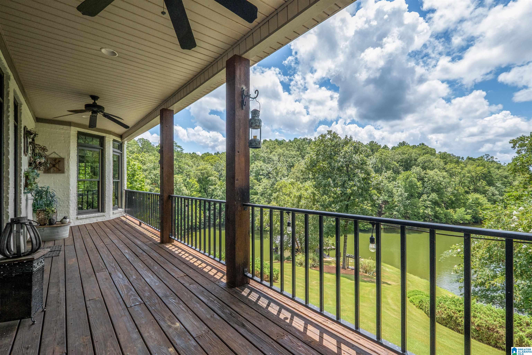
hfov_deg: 100.4
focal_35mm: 15
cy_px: 178
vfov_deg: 77.3
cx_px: 266
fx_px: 222
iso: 800
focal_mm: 10
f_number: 8
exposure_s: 1/800
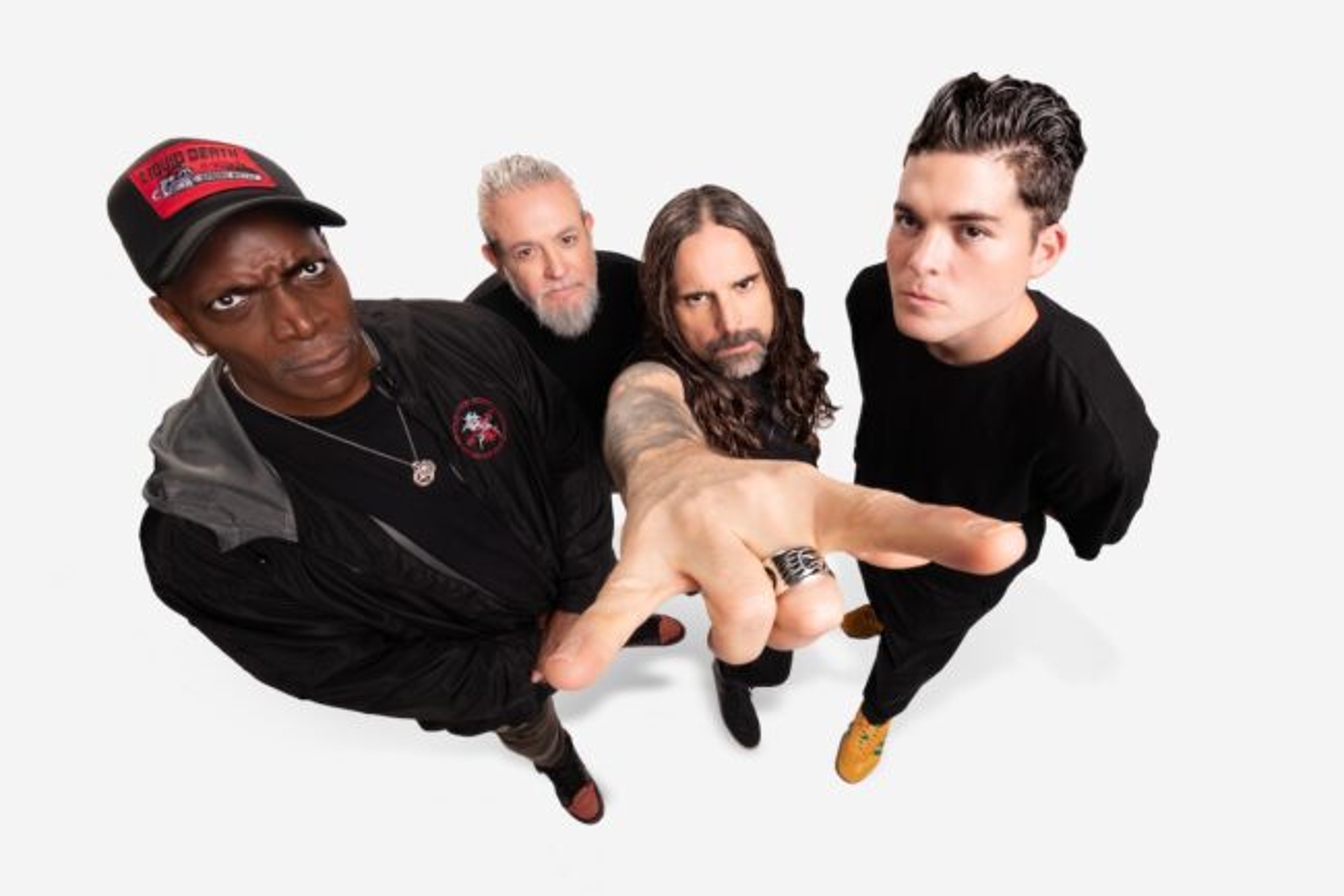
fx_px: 523
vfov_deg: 81.2
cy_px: 448
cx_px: 672
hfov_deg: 104.3
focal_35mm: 14
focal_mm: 14
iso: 125
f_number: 18
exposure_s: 1/125
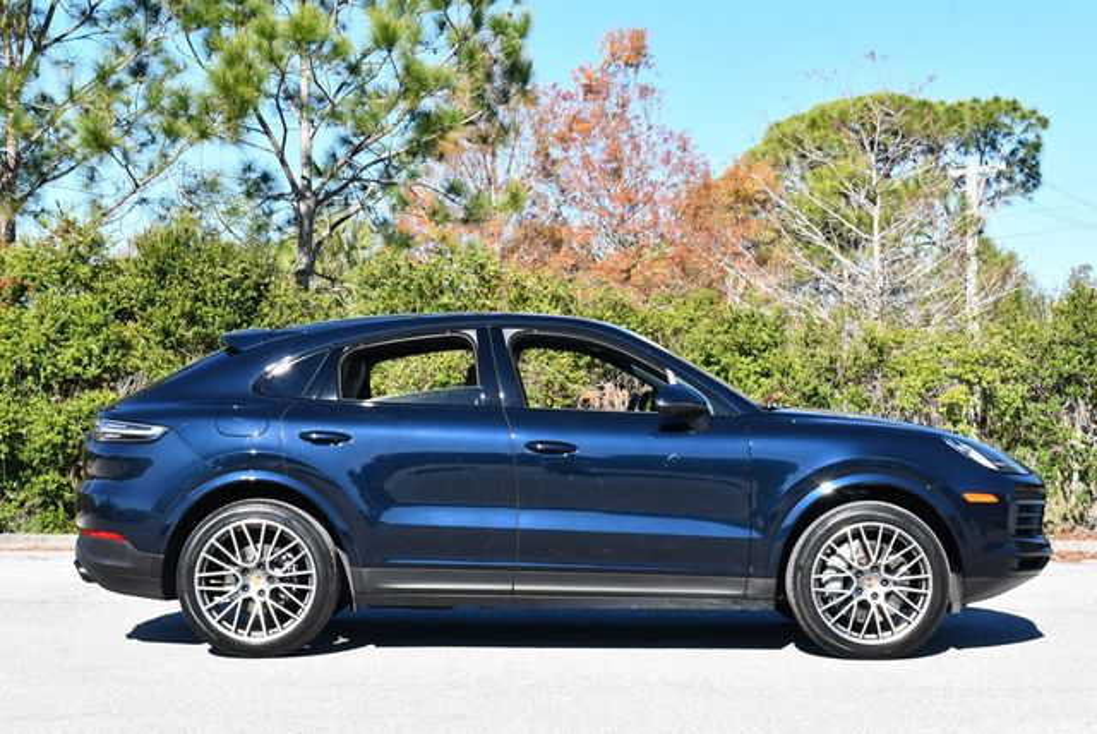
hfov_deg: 29.6
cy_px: 367
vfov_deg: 20.1
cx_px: 548
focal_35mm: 68
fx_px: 2074
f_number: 8
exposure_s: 1/250
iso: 160
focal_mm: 34
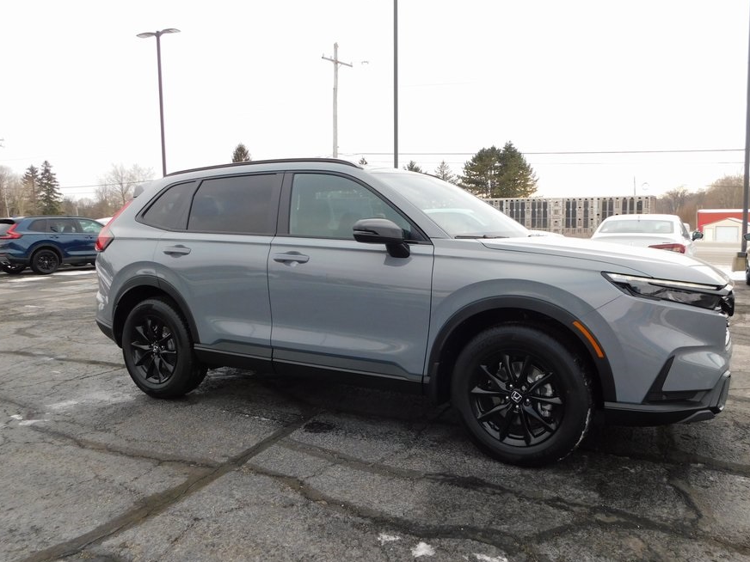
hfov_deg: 65.1
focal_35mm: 27
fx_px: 585
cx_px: 422
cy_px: 270
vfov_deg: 51.3
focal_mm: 4
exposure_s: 1/320
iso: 125
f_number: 3
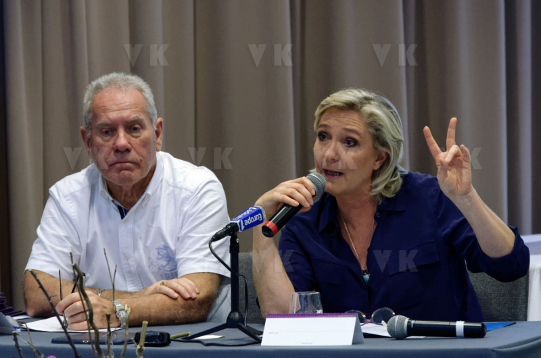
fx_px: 3824
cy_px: 179
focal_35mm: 255
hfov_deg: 8.1
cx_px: 270
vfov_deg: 5.4
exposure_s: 1/100
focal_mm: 170
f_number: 5.6
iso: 2500
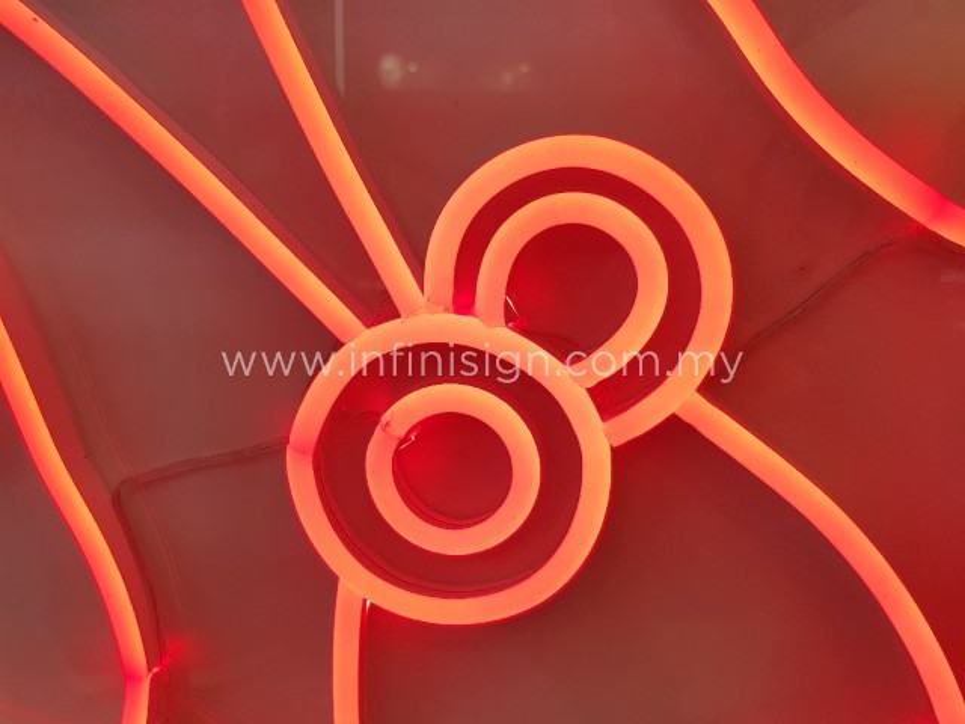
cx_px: 482
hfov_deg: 67.3
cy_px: 362
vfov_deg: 53.1
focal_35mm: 26
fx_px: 725
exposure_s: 1/155
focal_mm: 4.3
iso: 40
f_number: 1.7
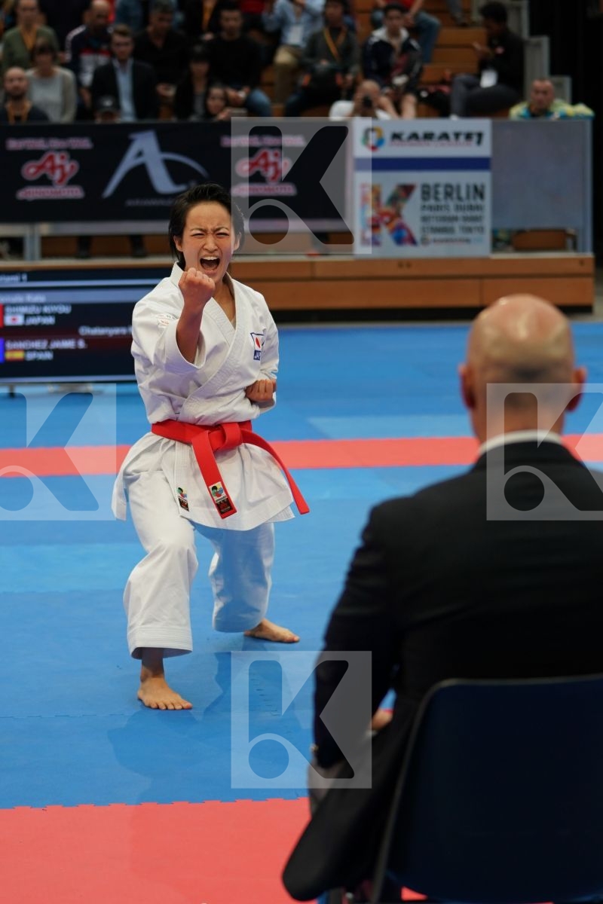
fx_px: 2713
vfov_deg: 18.9
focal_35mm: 108
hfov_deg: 12.7
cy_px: 452
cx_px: 302
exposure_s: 1/500
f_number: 2.8
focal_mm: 72
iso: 640
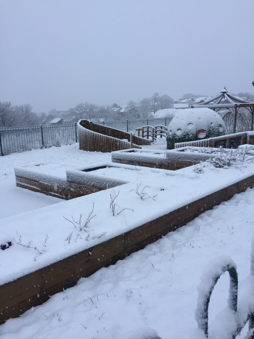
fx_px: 284
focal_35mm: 29
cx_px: 127
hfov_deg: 48.2
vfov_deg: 61.7
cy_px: 170
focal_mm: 4.15
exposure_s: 1/120
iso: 50
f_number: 2.2
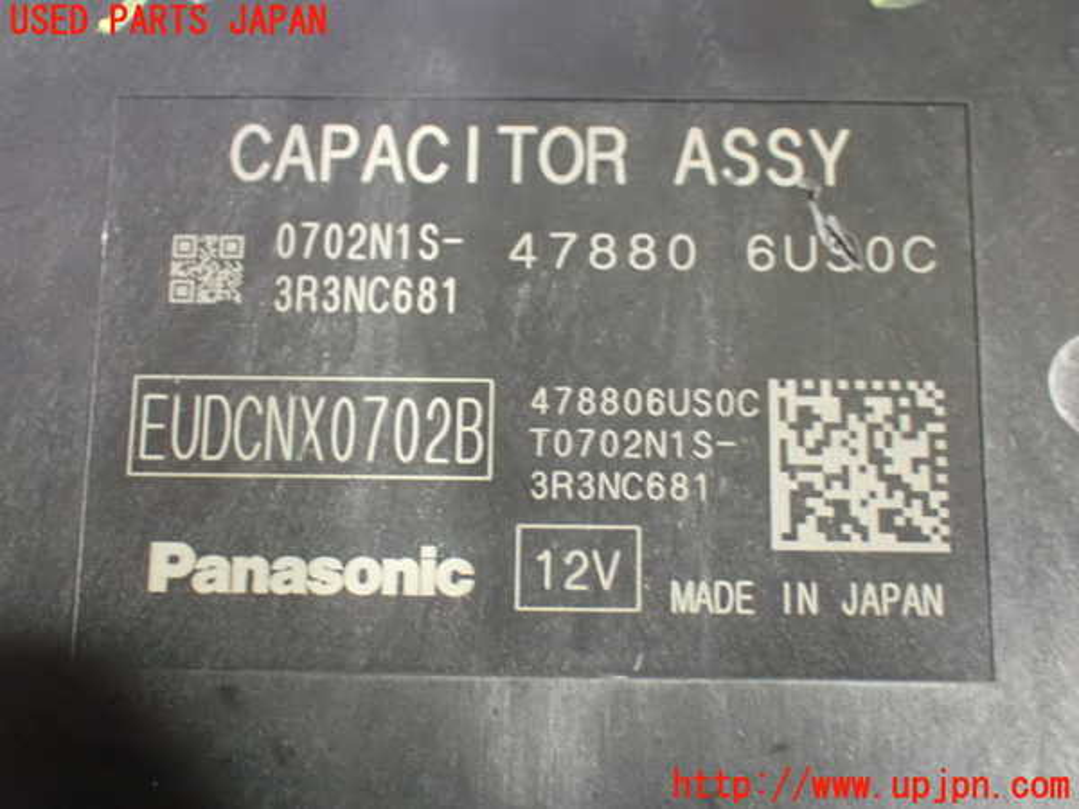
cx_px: 540
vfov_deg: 23.7
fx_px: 1933
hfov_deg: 31.2
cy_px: 404
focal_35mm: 62
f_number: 3.6
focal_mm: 11.09
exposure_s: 1/8
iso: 1600
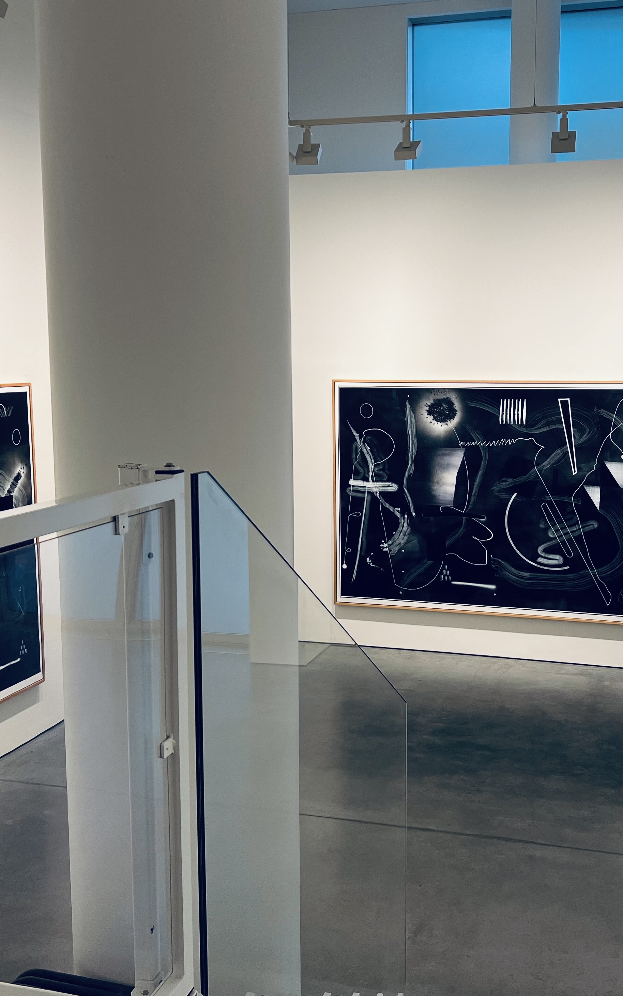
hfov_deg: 33.4
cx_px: 401
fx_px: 1032
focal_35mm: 38
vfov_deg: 51.5
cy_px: 490
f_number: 1.5
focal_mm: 5.7
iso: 64
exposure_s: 1/100
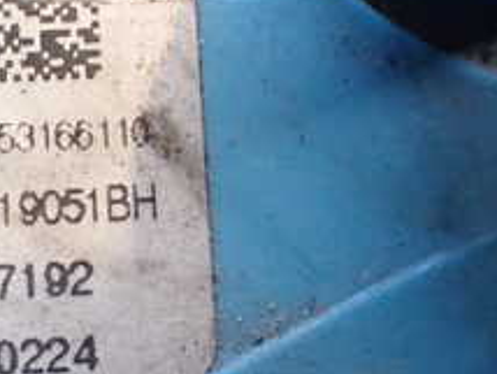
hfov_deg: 22.9
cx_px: 84
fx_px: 1207
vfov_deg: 17.4
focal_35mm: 84
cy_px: 63
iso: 800
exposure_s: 1/50
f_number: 2.3
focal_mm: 5.4
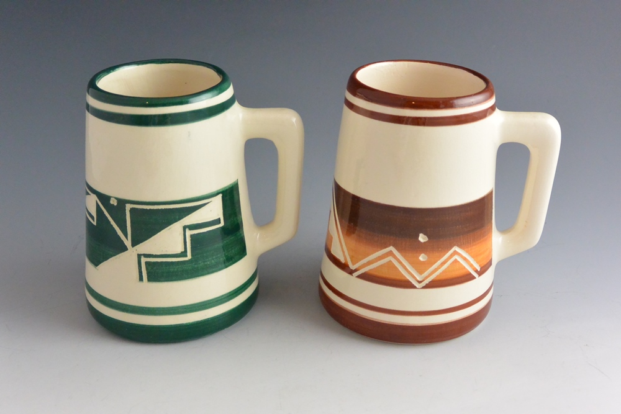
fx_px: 776
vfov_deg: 29.9
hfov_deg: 43.6
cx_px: 310
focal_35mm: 45
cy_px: 207
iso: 1400
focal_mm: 16.9
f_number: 4.5
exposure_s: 1/125
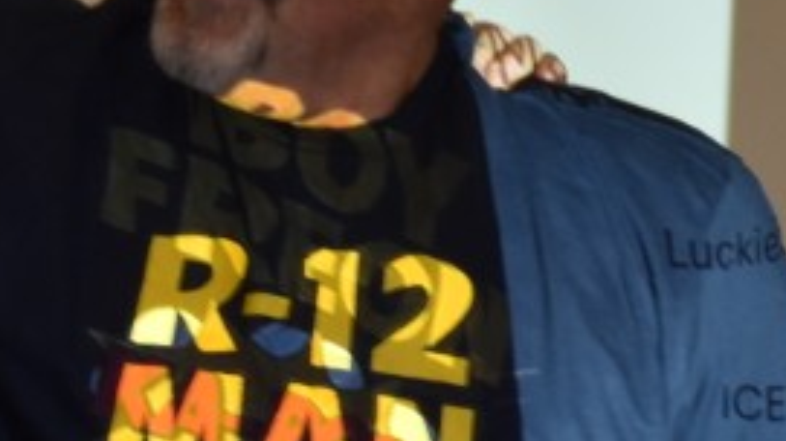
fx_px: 11143
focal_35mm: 535
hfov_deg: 4.0
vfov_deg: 2.3
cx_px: -394
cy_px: 279
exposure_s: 1/60
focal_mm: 80
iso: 800
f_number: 5.3
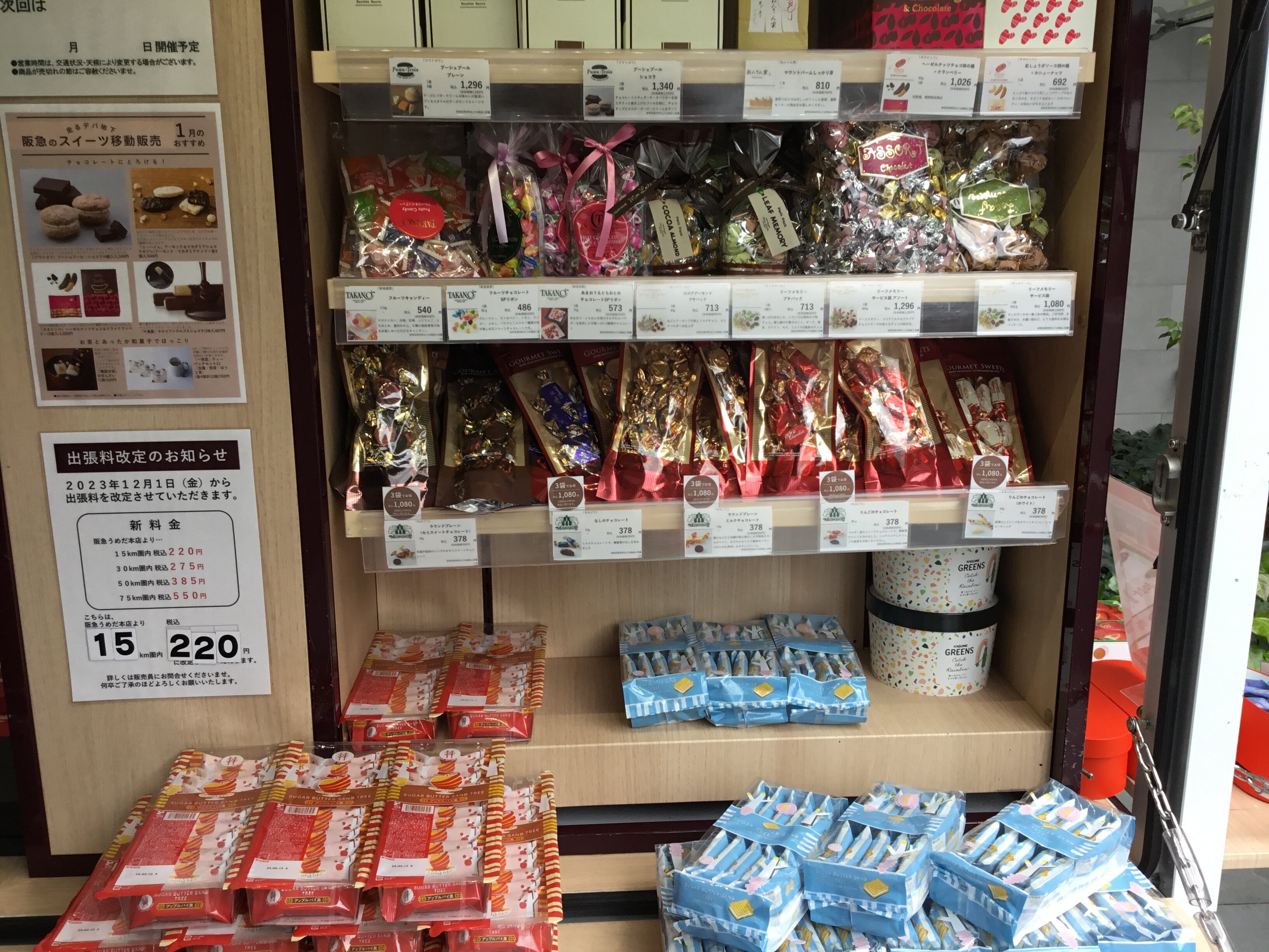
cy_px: 476
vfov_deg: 45.4
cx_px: 634
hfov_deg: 58.4
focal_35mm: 31
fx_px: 1136
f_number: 2.4
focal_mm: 3.3
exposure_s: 1/60
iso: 32
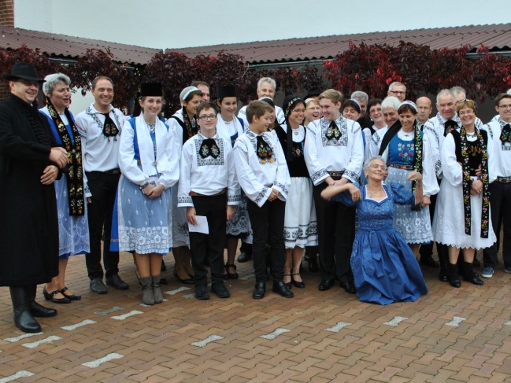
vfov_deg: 35.1
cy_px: 217
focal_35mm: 41
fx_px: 605
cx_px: 357
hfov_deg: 44.8
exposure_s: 1/125
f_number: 5.6
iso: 200
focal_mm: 18
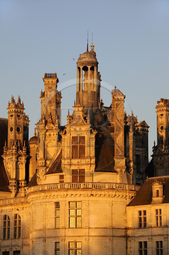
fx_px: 1093
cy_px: 128
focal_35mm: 155
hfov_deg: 8.8
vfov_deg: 13.3
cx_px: 84
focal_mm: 155
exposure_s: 1/320
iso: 400
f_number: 6.3
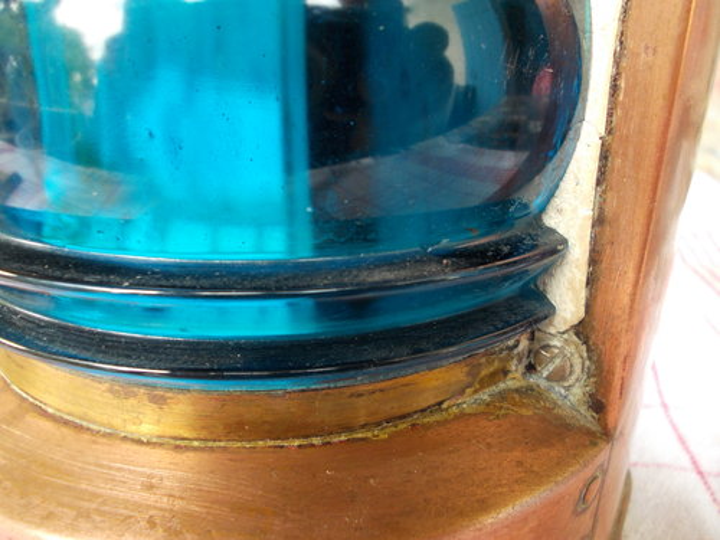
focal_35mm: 28
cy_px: 270
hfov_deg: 63.4
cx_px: 360
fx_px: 582
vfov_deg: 49.7
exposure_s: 1/40
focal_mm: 4
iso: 80
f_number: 2.7
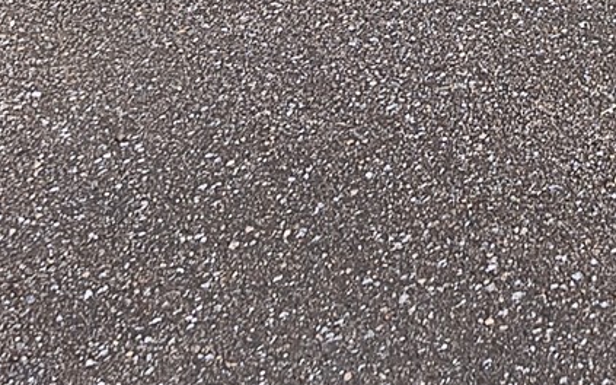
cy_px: -894
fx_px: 1745
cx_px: 879
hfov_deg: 18.2
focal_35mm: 104
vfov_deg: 9.1
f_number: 8
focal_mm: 16
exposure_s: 1/80
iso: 100
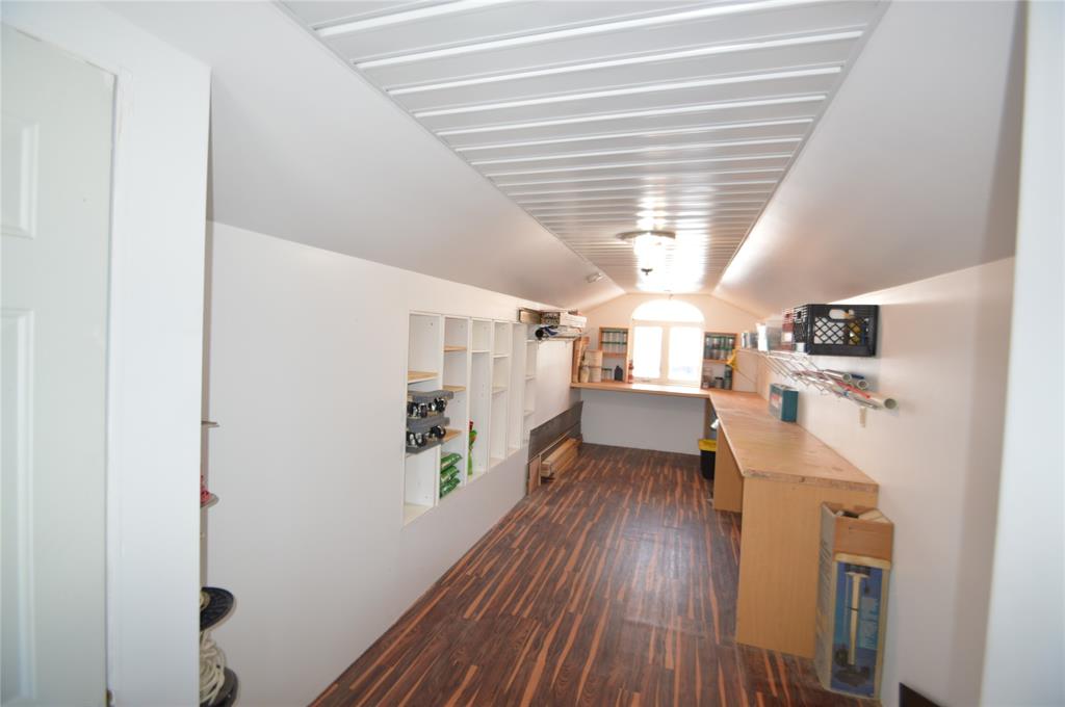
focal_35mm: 15
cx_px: 532
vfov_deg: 77.2
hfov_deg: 100.5
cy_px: 354
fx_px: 443
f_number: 4
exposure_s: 1/100
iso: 400
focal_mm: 10
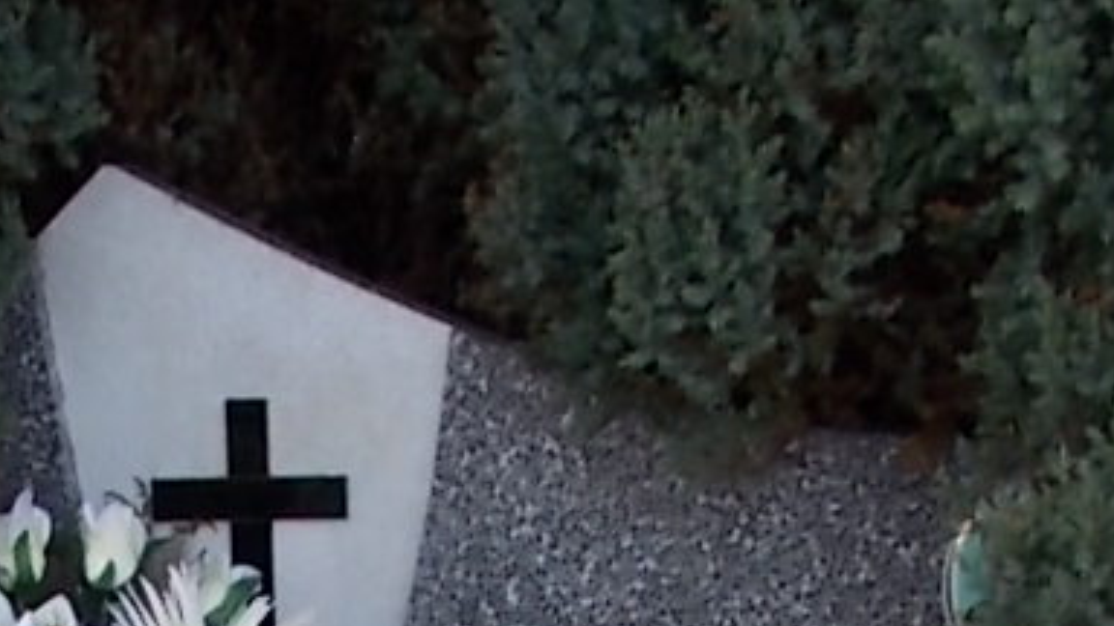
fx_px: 3486
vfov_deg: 9.1
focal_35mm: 118
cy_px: 1597
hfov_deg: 17.7
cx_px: -15
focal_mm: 4.6
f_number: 3.2
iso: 80
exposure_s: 1/250
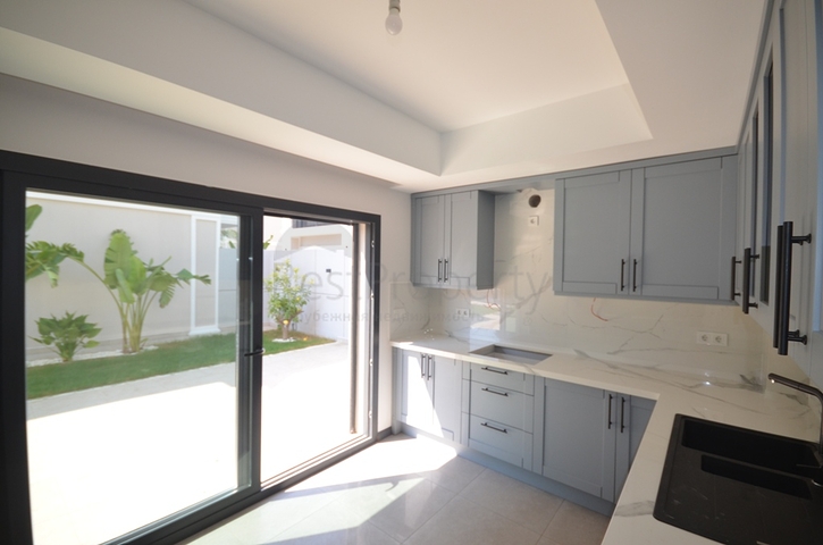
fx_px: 342
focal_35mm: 15
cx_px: 412
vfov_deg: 77.1
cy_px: 272
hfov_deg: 100.5
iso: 400
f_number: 7.1
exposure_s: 1/200
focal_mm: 10
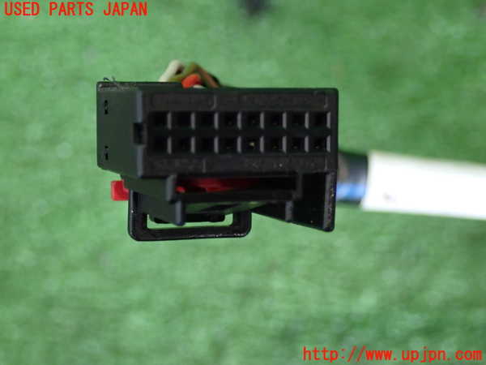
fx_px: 1081
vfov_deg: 19.1
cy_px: 182
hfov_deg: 25.3
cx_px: 243
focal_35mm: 77
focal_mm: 13.65
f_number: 4.1
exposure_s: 1/20
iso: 800
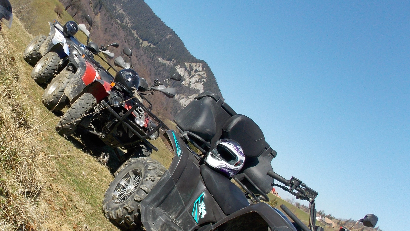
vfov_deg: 27.4
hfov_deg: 45.3
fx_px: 467
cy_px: 164
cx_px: 91
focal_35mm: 43
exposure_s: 1/800
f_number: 3.1
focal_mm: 4
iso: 80
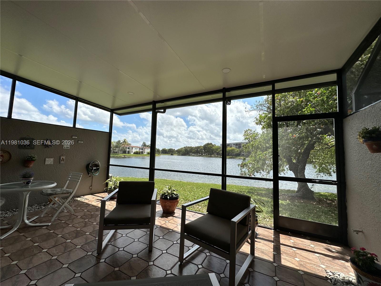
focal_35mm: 14
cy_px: 143
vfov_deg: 85.7
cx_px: 190
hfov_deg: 102.1
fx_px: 154
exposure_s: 1/1949
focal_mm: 2.22
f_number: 2.2
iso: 50
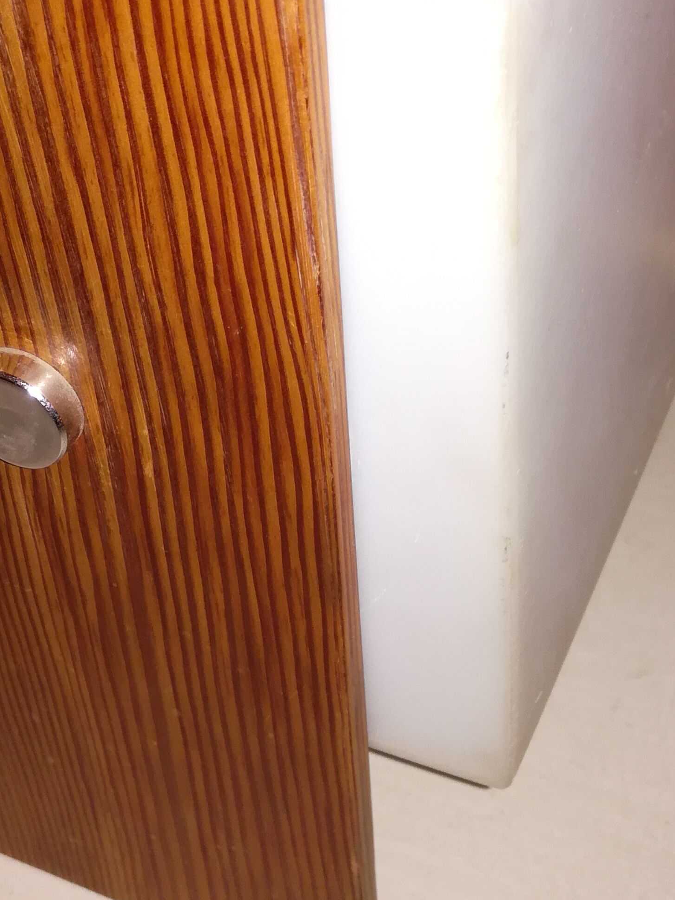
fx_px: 1508
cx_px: 219
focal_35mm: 58
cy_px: 294
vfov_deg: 32.9
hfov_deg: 25.1
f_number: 2
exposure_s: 1/33.3
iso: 100
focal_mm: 3.79
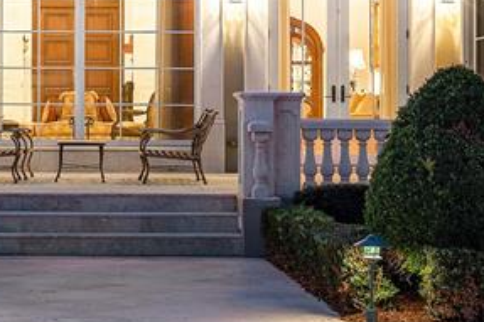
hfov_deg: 16.3
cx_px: 84
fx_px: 1680
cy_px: -79
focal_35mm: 125
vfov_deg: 10.7
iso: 160
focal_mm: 35
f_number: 8
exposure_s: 3.2
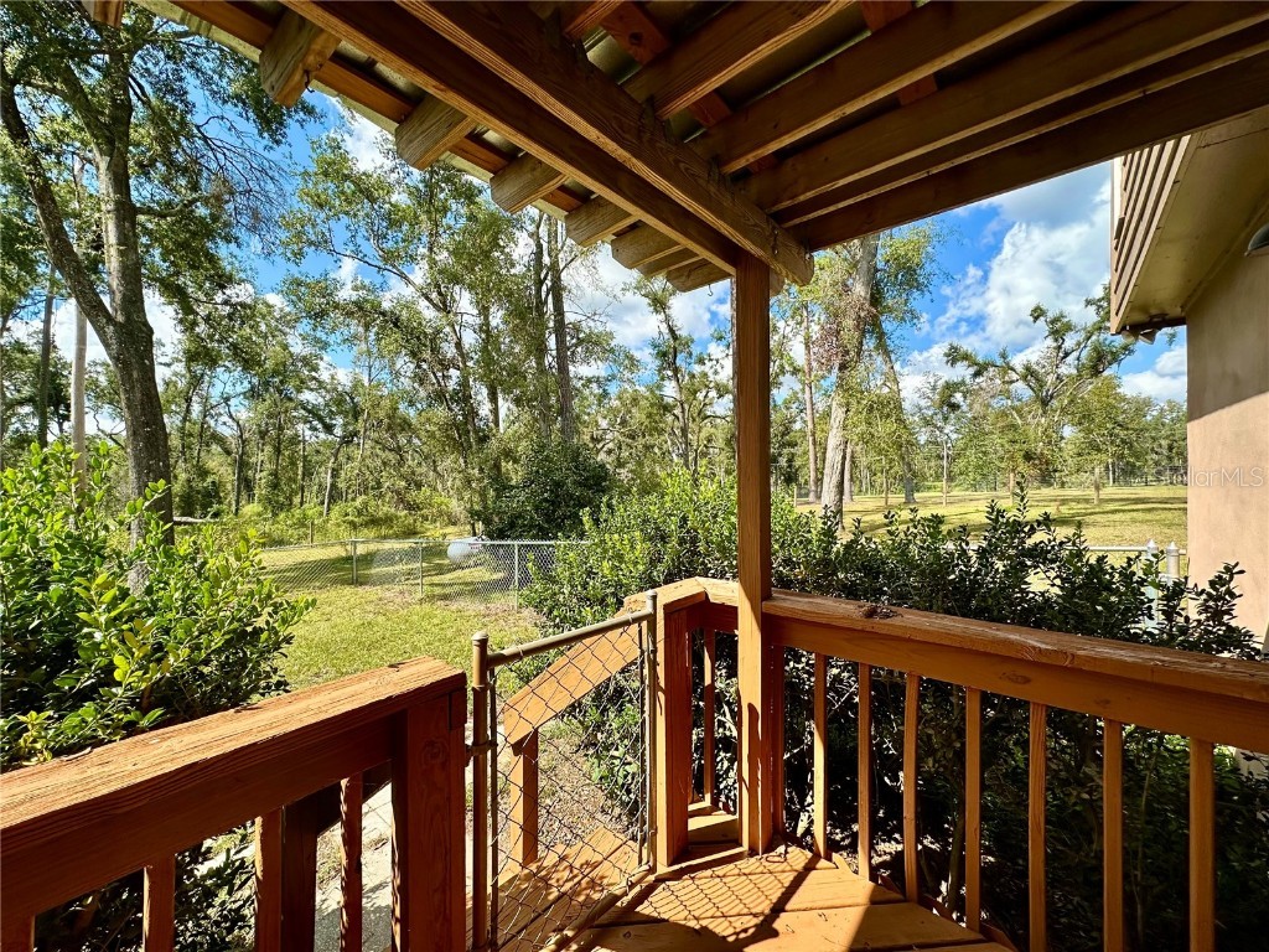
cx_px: 634
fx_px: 513
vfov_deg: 85.7
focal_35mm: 14
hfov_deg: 102.1
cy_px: 476
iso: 40
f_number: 2.2
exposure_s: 1/831
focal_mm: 2.22
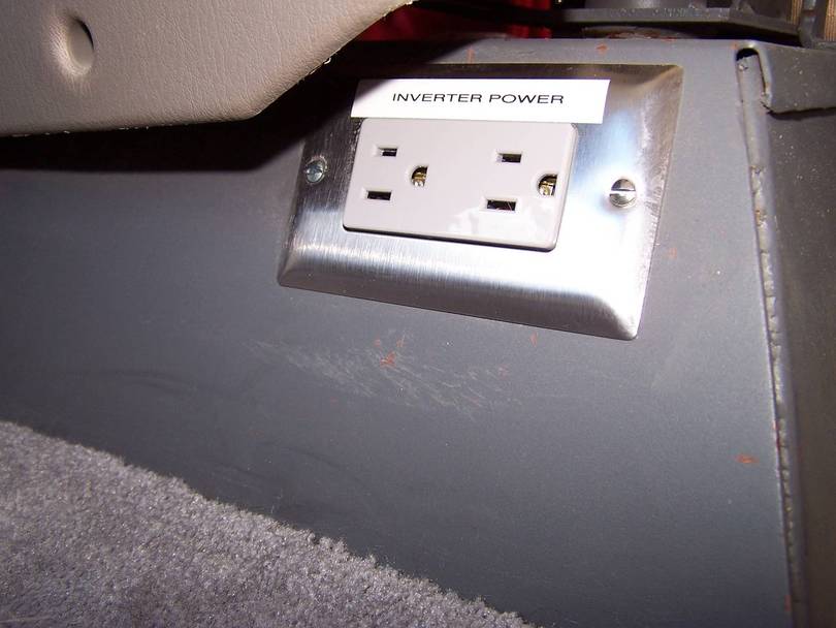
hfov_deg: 49.0
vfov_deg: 37.7
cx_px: 418
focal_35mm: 38
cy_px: 314
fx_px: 918
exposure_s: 1/60
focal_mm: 6.3
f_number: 2.8
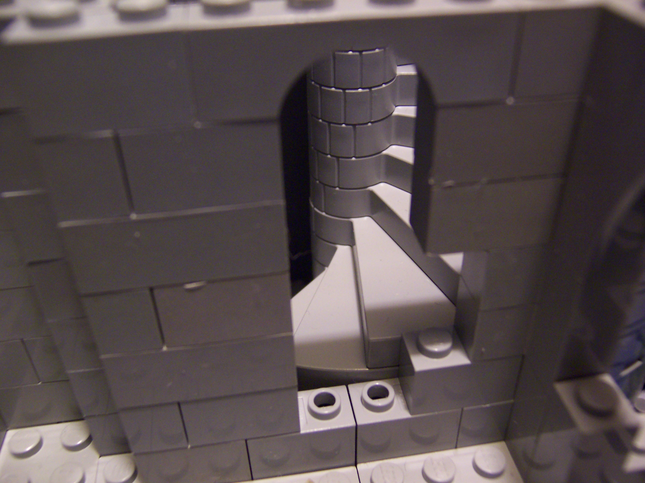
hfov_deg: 55.4
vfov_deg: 42.9
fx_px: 615
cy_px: 242
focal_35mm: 33
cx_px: 322
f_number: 2.8
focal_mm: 5.5
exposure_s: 1/8
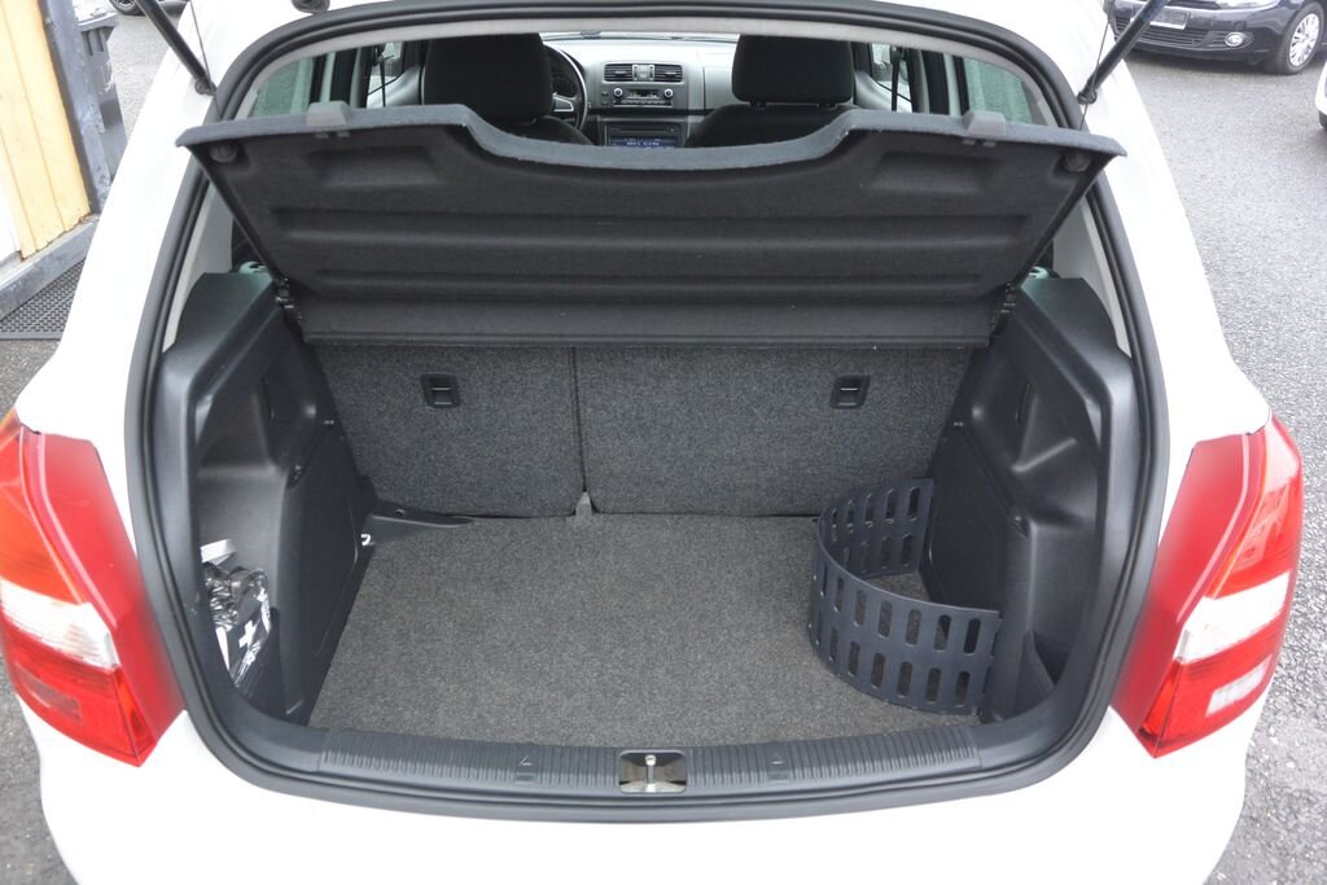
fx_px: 995
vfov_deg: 47.9
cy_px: 442
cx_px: 664
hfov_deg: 67.4
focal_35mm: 27
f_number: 3.5
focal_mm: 10
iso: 400
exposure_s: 1/125
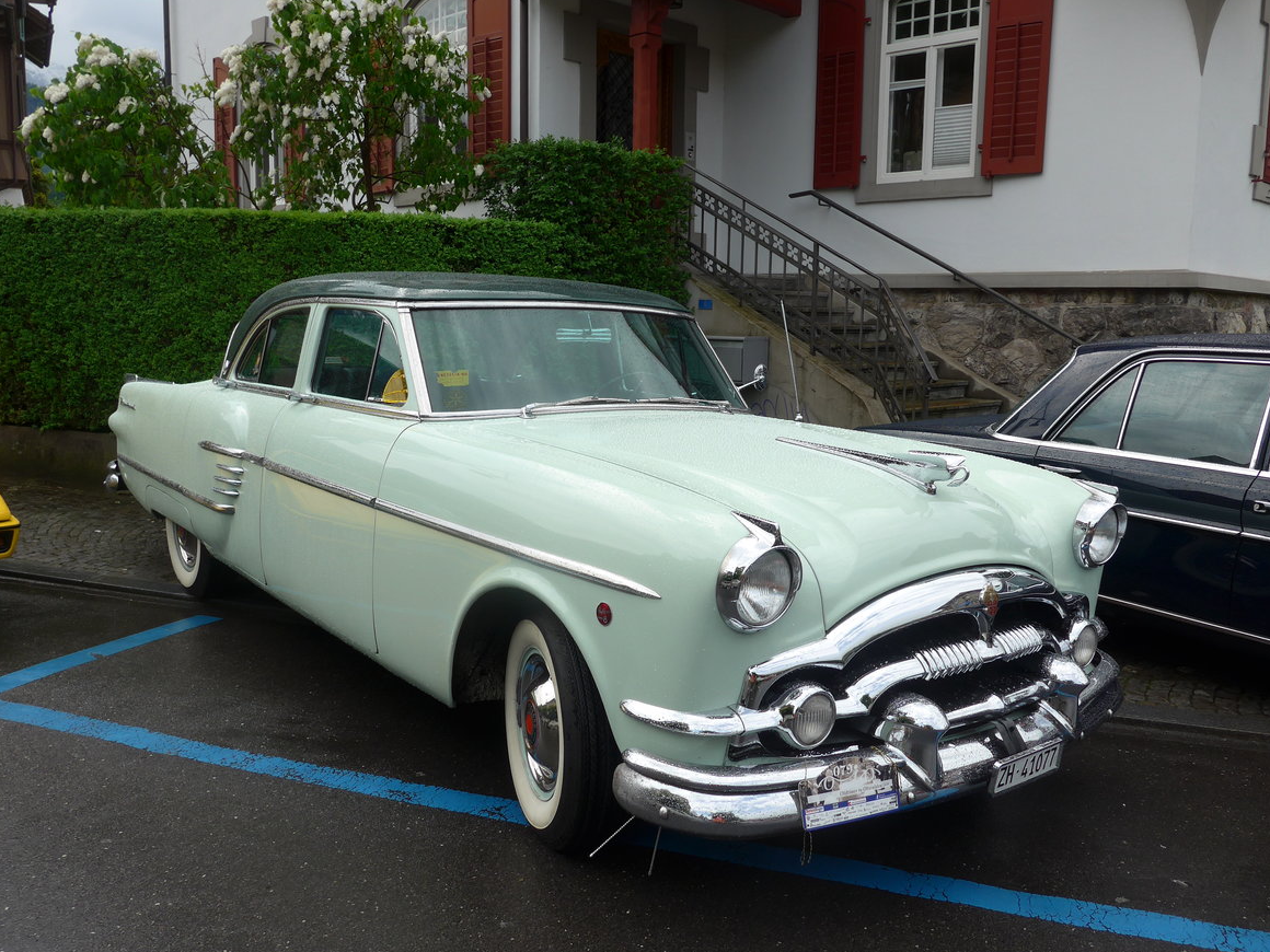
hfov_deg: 60.0
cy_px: 489
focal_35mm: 30
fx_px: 1101
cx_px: 635
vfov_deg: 46.8
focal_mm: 6
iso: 80
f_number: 2.8
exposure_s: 1/800
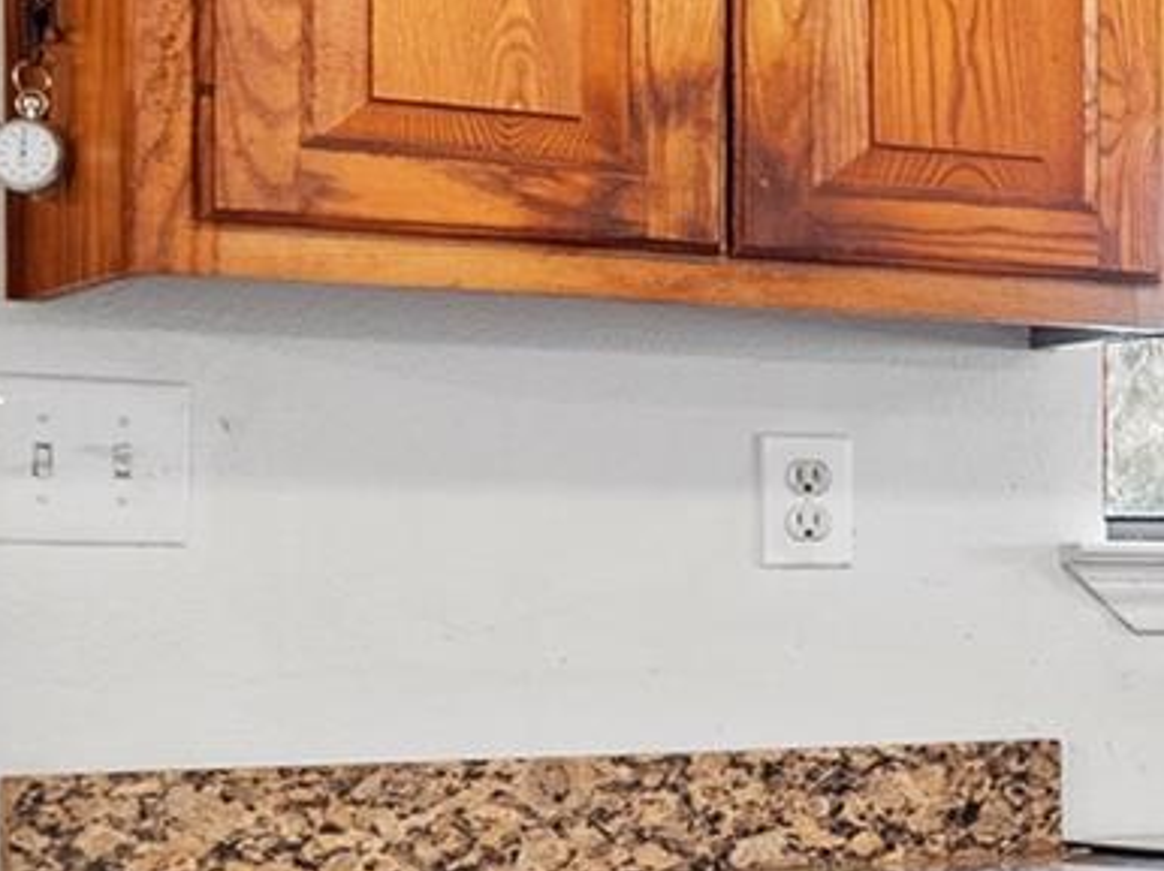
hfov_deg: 13.3
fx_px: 3345
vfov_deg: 14.8
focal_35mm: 100
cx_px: 2955
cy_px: 631
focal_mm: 19.5
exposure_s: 13
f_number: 7.1
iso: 160
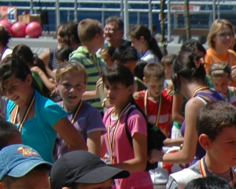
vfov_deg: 6.6
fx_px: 1615
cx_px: 489
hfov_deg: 7.9
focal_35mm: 231
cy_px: 295
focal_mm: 30
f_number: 4.5
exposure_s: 1/1600
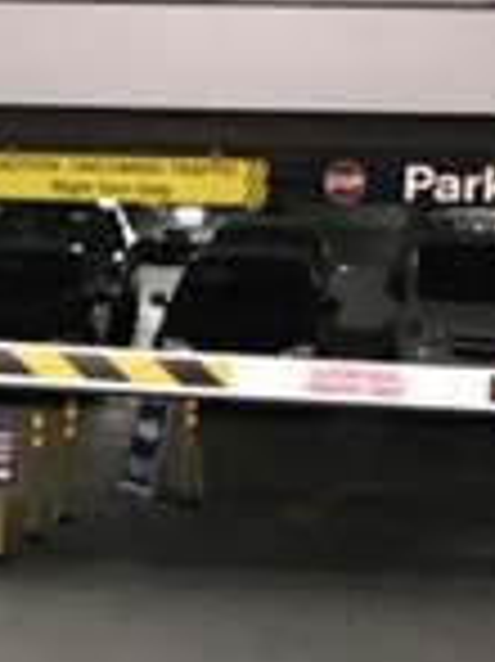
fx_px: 3227
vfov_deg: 11.4
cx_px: 40
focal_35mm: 169
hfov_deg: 8.7
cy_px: 842
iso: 125
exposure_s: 1/30
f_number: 2.4
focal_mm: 3.3
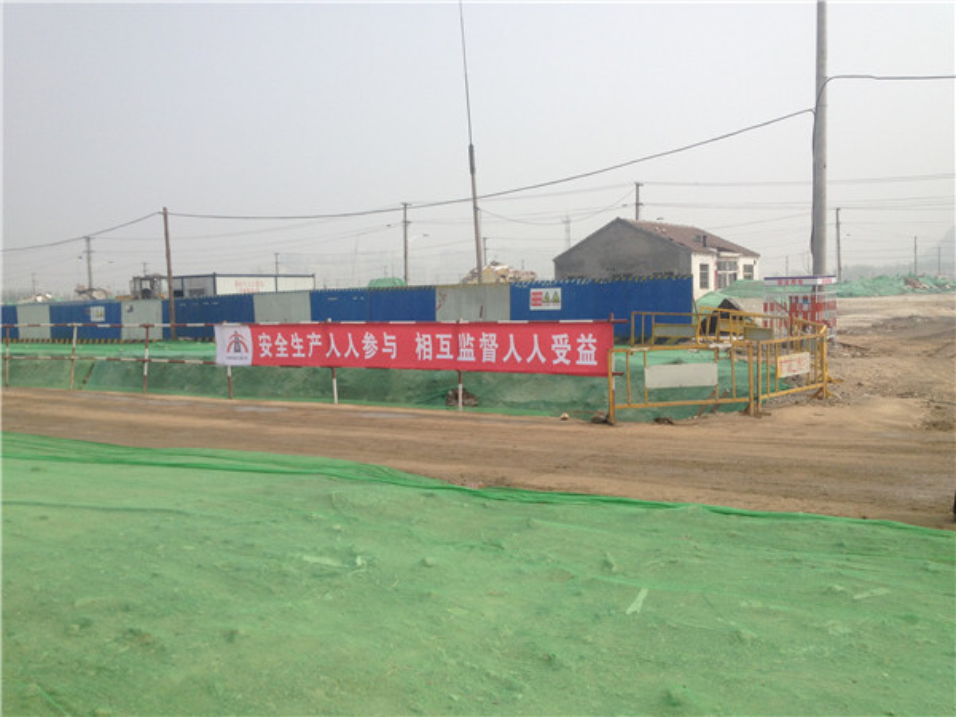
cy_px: 358
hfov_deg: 52.6
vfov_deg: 40.7
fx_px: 967
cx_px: 478
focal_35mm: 35
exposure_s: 1/2304
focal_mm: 4.28
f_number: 2.4
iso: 50
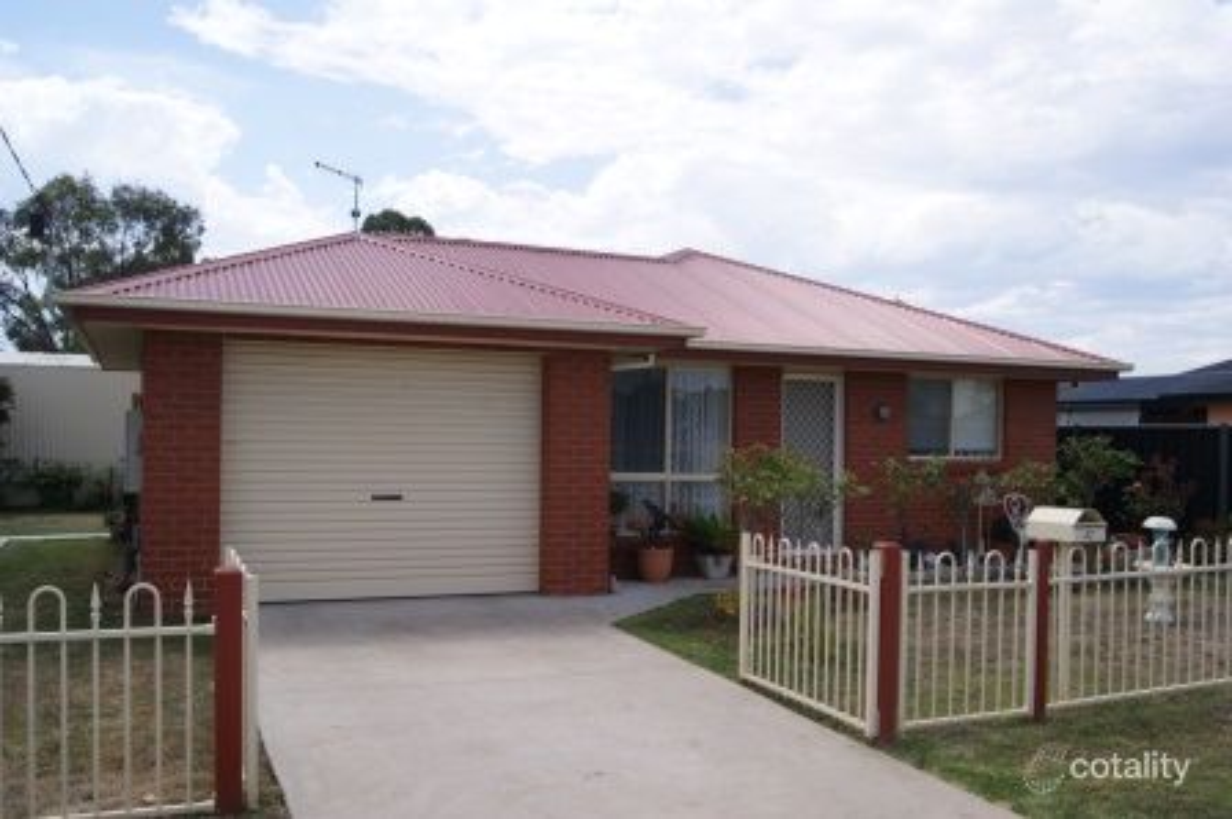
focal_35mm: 30
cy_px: 410
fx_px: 1026
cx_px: 616
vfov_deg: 43.5
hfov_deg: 62.0
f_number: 10
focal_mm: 20
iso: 100
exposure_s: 1/125
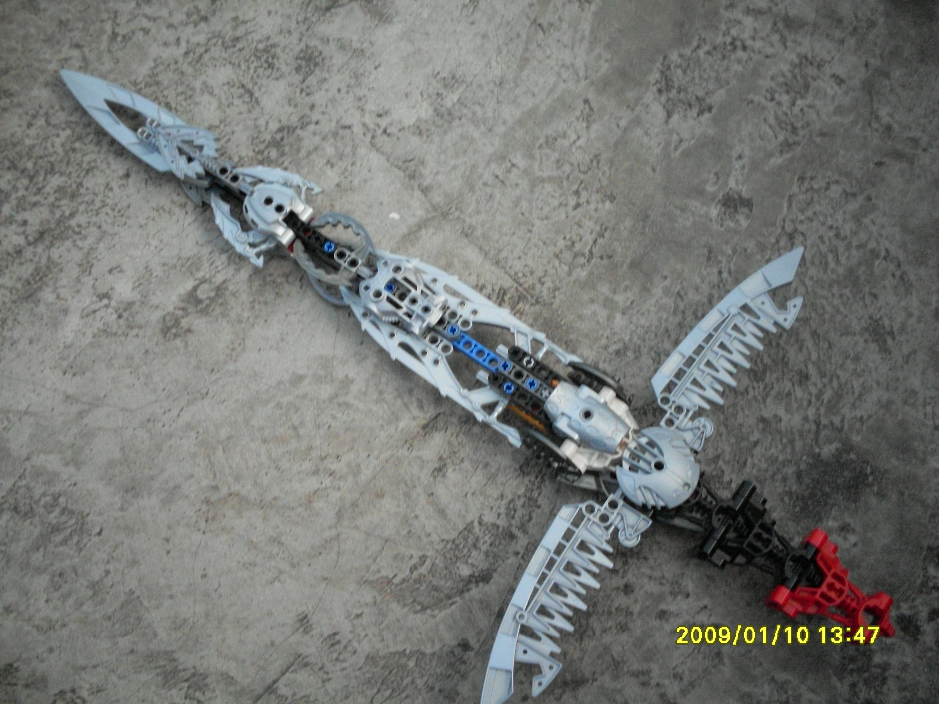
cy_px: 352
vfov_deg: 37.7
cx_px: 470
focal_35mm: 38
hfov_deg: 49.0
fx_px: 1031
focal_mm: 6.3
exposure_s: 1/45
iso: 400
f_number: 2.8
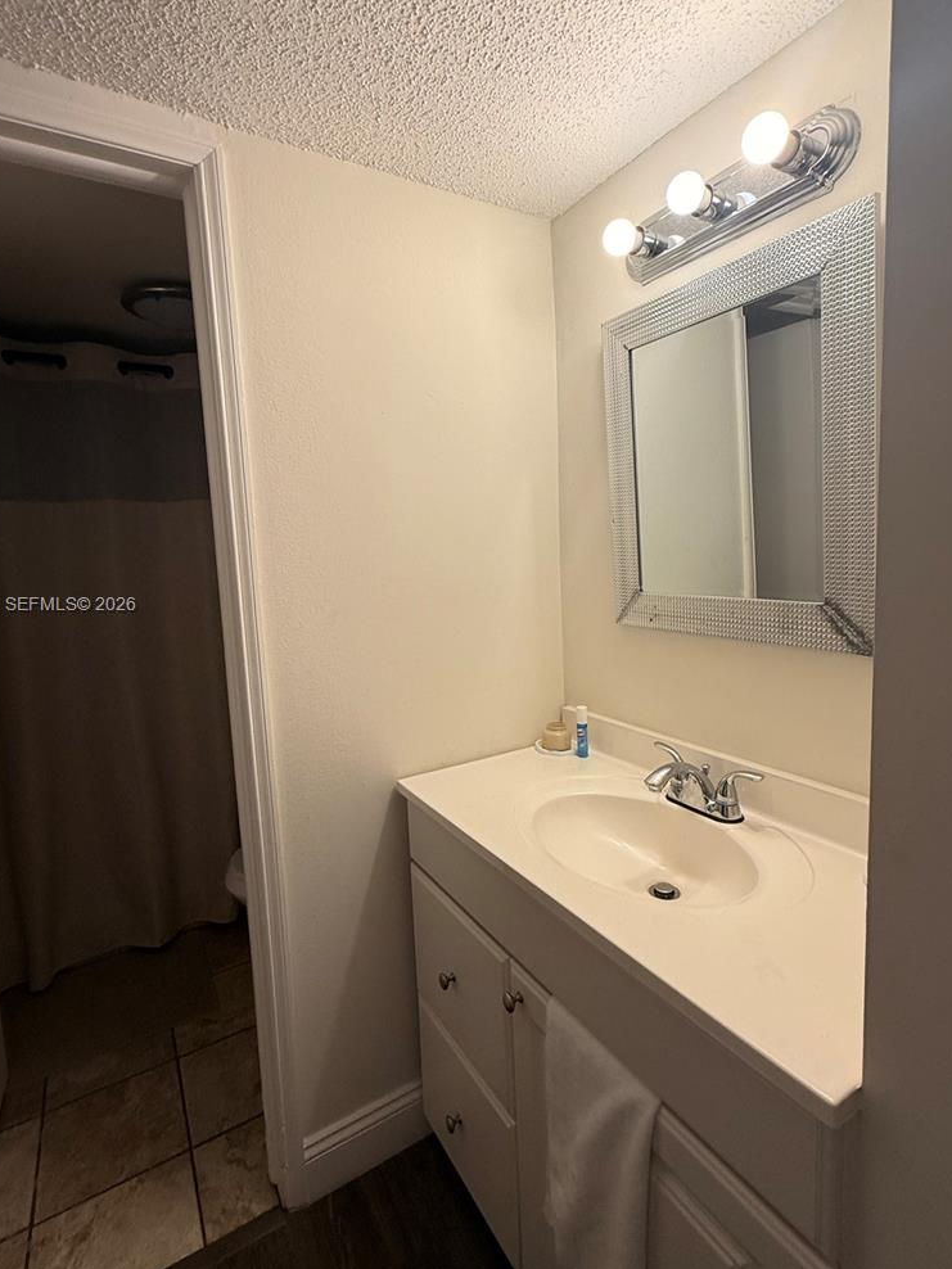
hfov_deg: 74.7
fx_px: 623
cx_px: 477
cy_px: 606
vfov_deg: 91.0
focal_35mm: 17
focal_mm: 2.22
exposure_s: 1/123
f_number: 2.2
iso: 50
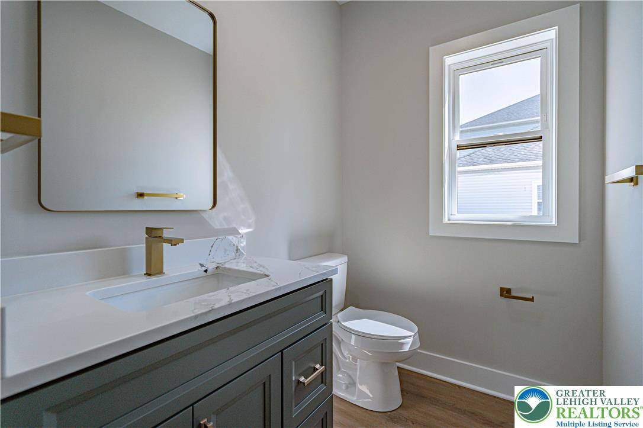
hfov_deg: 96.8
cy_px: 214
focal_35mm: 16
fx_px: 286
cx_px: 322
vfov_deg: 73.7
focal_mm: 16
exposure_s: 1/6400
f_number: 4
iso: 1250
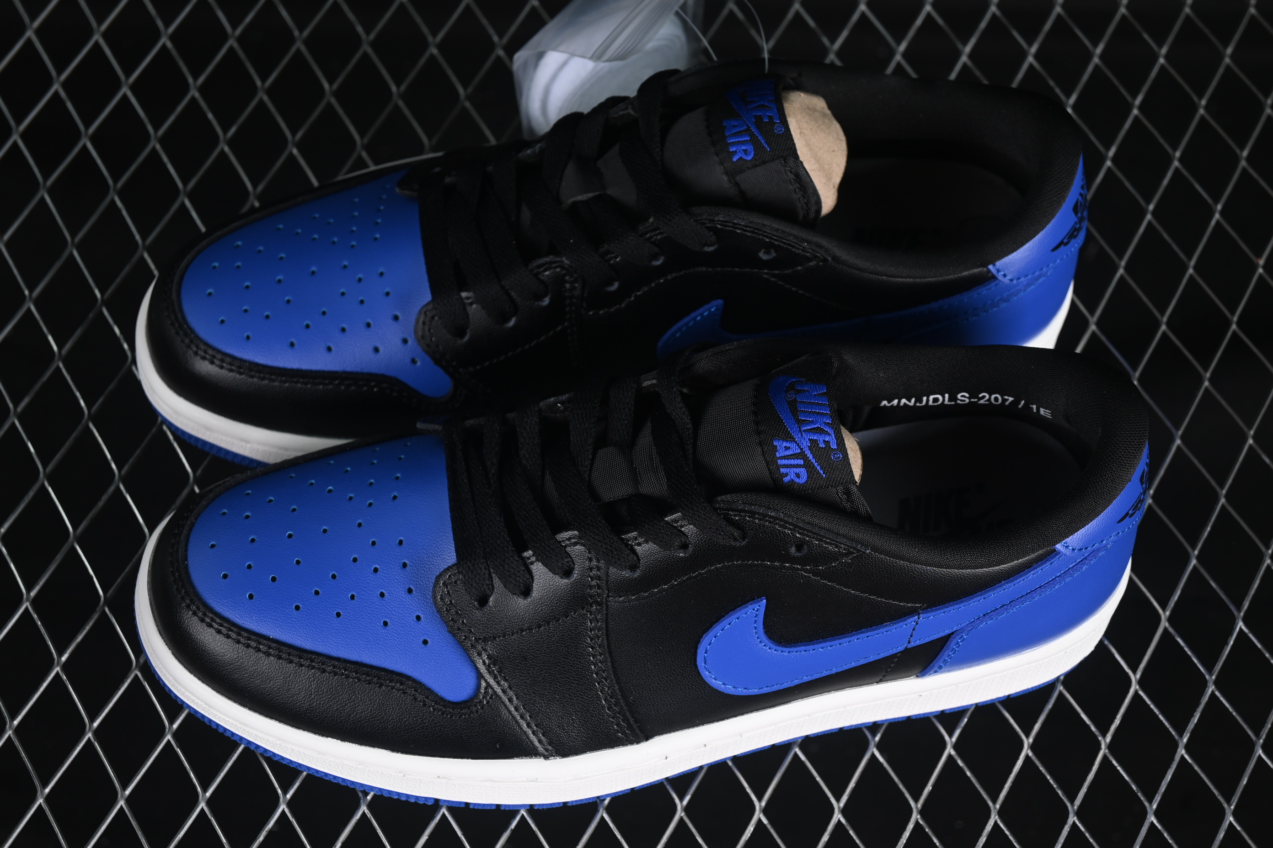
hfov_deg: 27.0
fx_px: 2652
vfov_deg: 18.2
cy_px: 424
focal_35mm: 75
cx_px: 636
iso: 160
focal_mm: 50
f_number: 6.3
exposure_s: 1/50
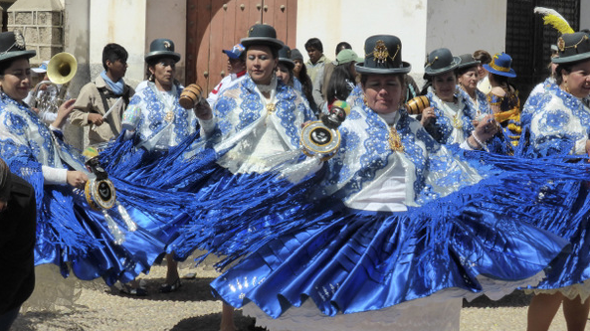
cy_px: 133
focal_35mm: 107
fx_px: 1673
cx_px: 295
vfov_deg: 11.3
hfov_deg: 20.0
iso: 200
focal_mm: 16.1
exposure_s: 1/1300
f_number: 5.2
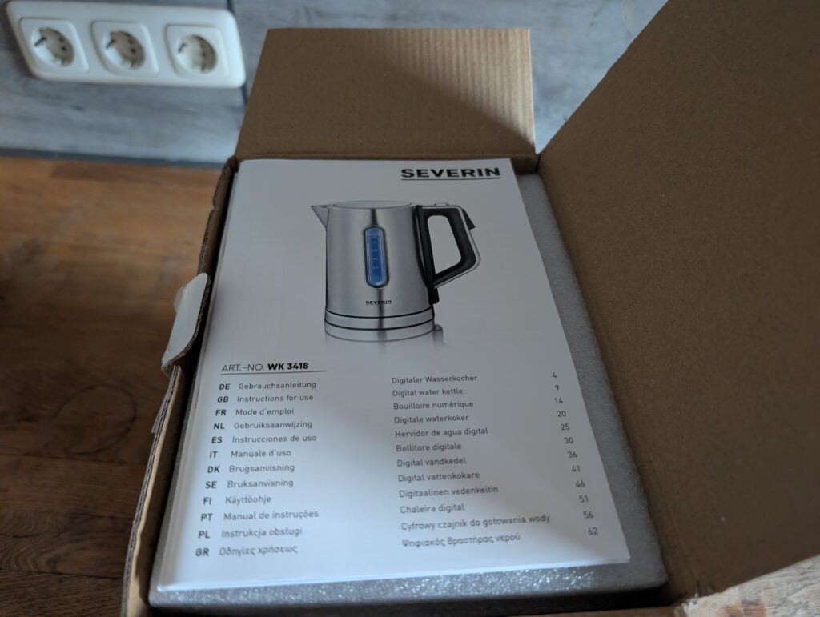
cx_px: 410
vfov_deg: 56.9
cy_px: 308
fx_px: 569
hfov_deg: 71.5
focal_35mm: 24
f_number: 1.68
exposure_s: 1/48.2
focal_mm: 6.9
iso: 1287
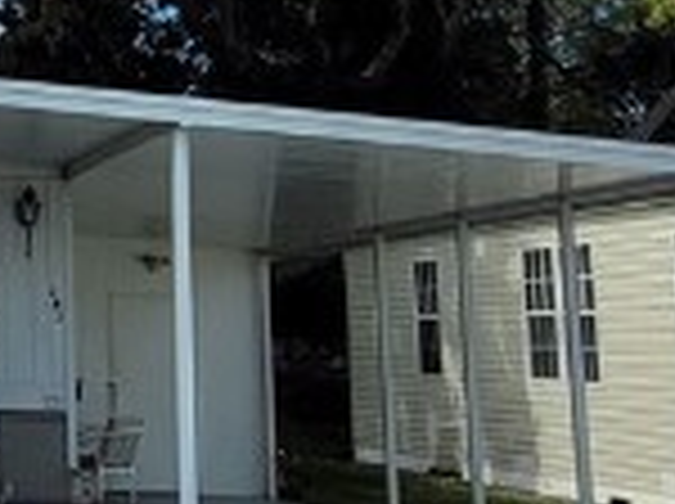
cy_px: 4
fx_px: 1733
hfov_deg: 20.1
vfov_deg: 16.2
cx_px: -216
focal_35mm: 89
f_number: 2.2
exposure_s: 1/1784
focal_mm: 1.74
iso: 40
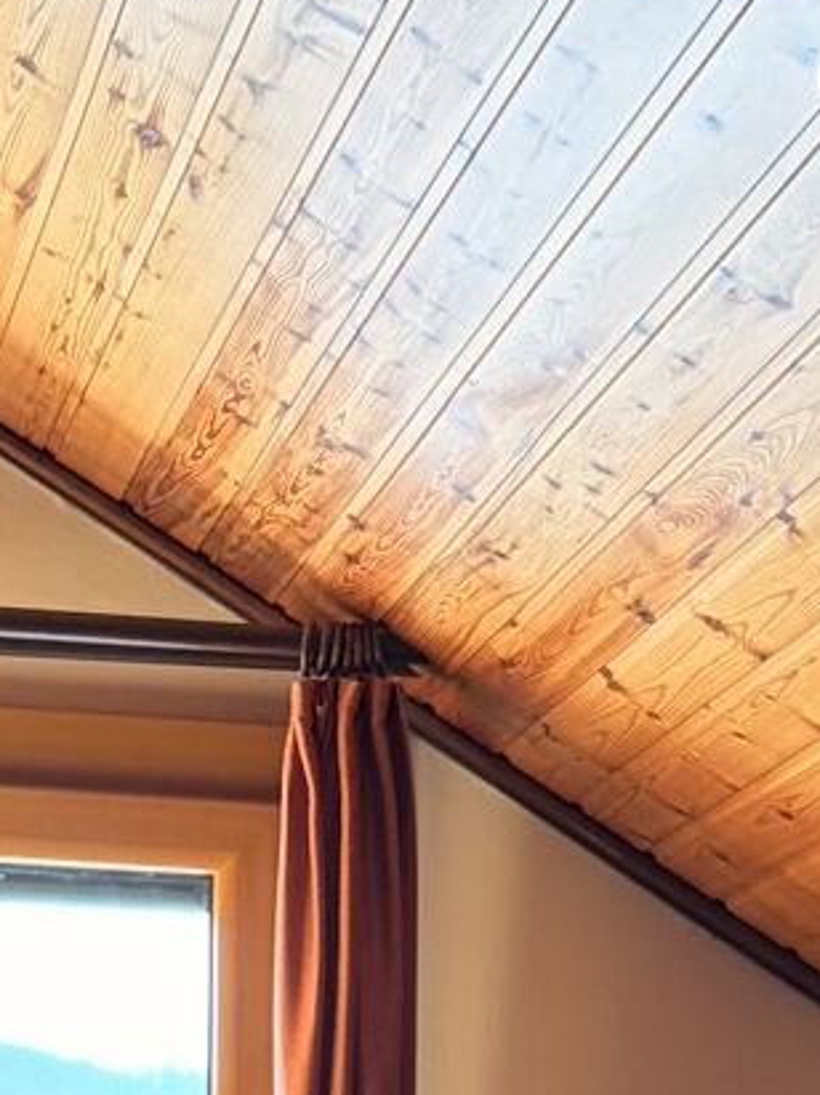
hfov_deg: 9.1
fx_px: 5119
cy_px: 2091
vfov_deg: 11.2
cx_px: 759
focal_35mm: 162
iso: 100
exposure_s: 1/121
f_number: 1.6
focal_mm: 5.96
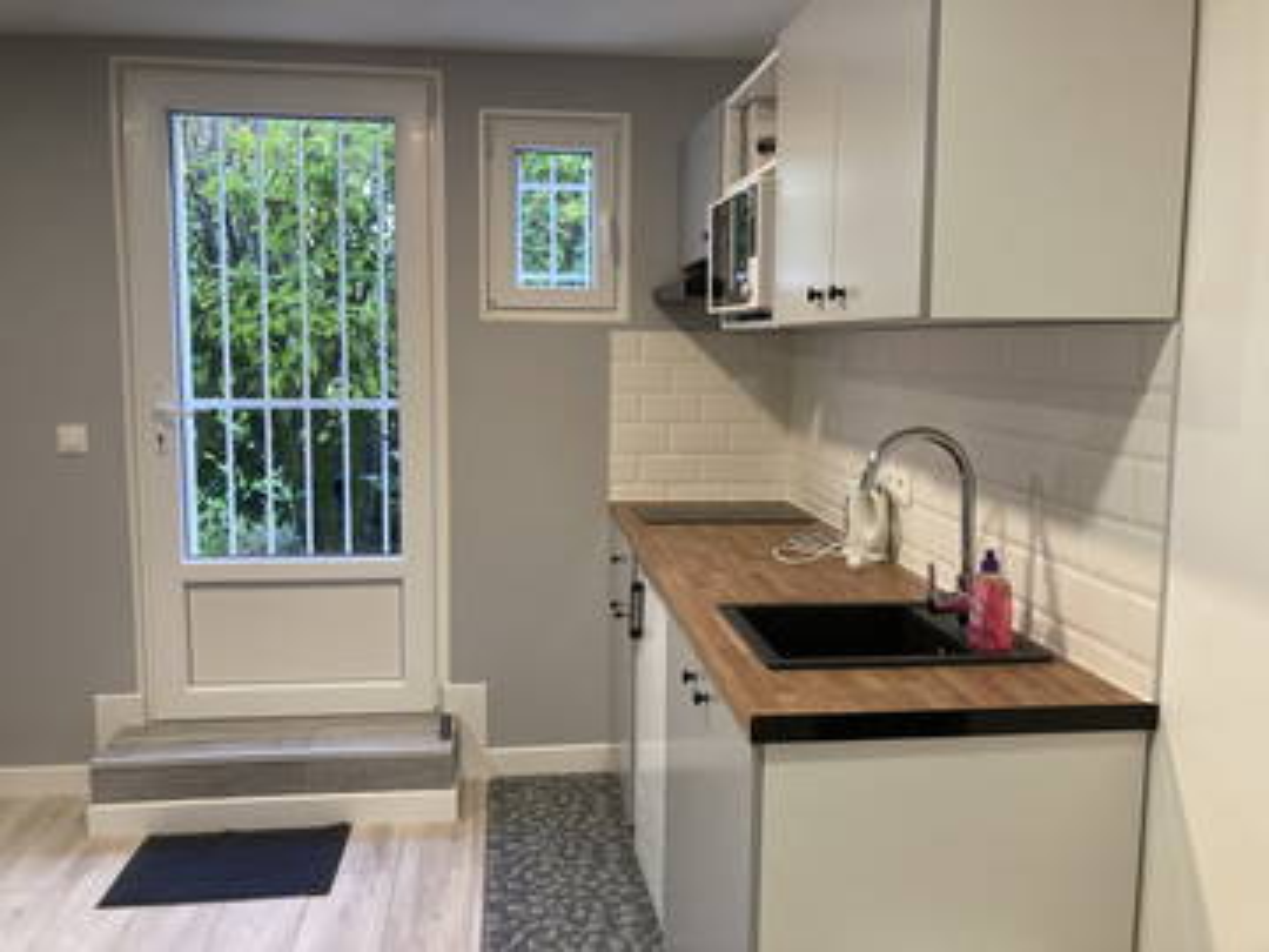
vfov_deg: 49.7
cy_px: 476
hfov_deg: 63.4
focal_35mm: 28
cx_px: 634
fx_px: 1026
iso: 64
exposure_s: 1/50
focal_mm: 3.99
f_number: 1.8
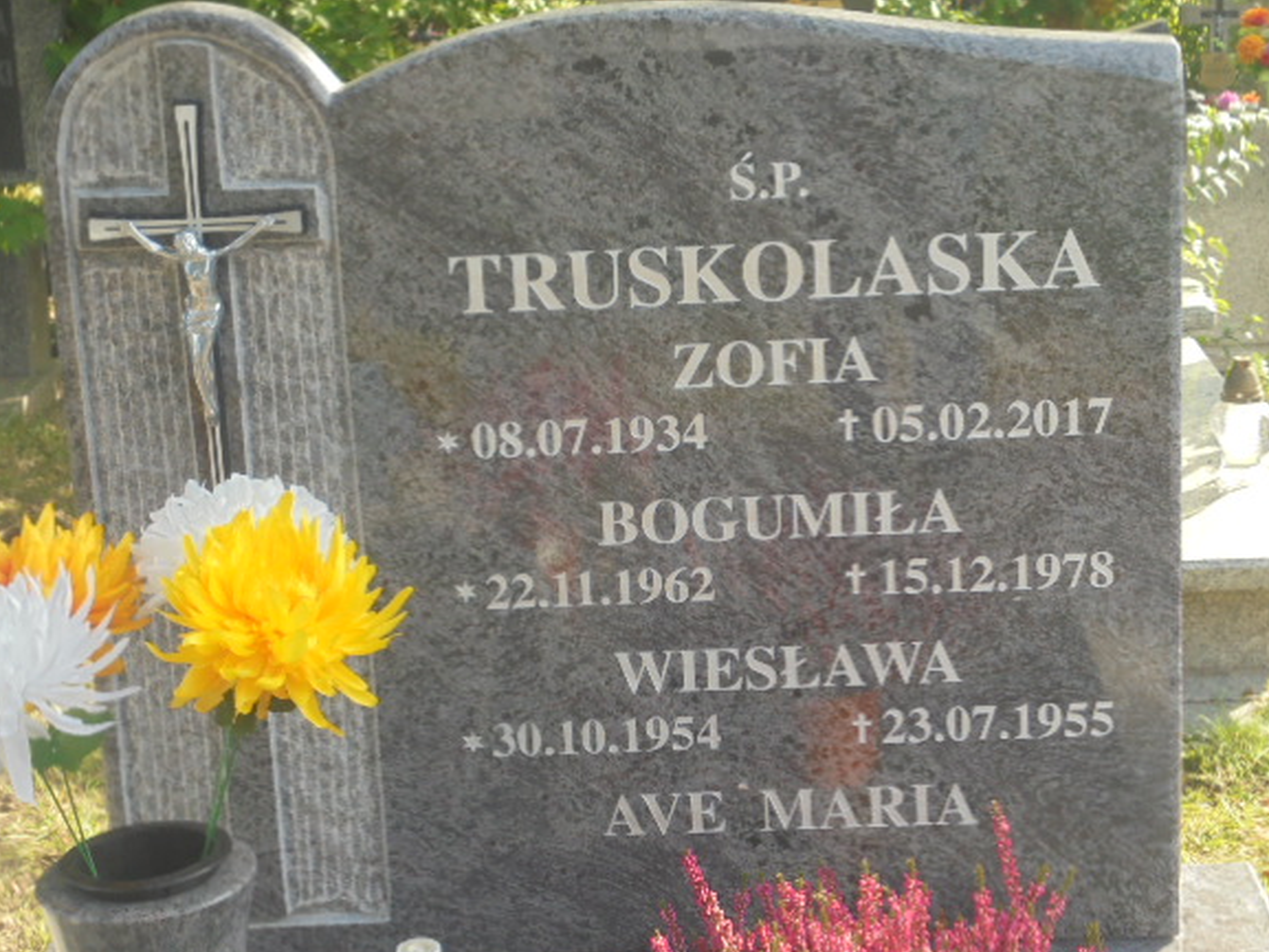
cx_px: 642
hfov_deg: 27.4
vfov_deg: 20.7
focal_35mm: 71
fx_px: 2603
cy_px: 433
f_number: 5.6
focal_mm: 11.5
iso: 100
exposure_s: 1/60
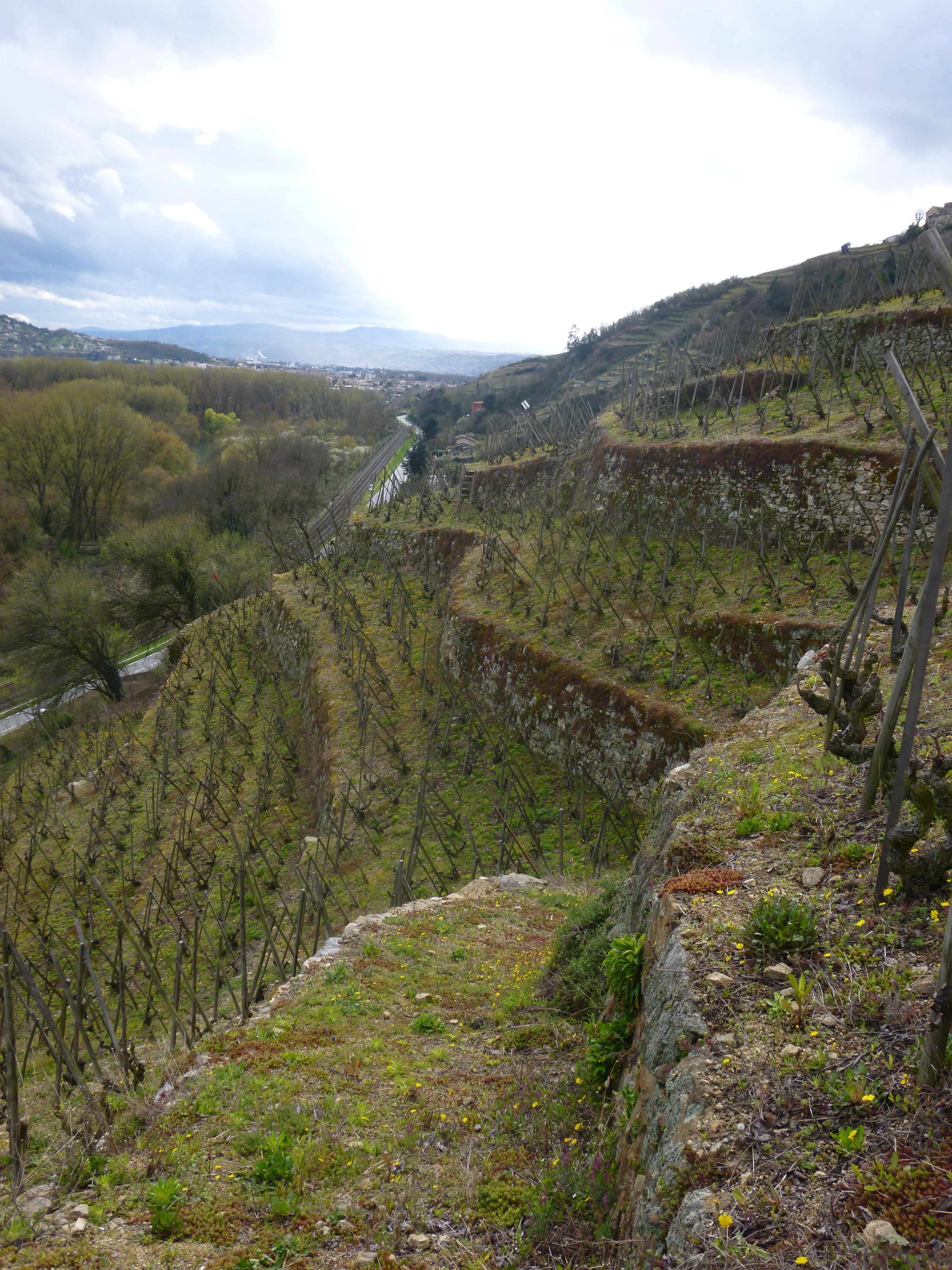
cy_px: 635
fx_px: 1247
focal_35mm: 34
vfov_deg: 54.0
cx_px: 476
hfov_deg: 41.8
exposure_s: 1/400
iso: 100
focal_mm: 6
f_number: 3.5
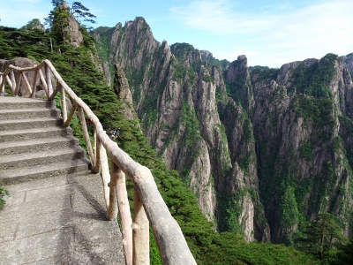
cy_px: 132
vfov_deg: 56.8
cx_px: 176
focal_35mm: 24
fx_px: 245
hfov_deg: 71.6
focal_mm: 4.1
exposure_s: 1/320
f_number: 3.5
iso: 80
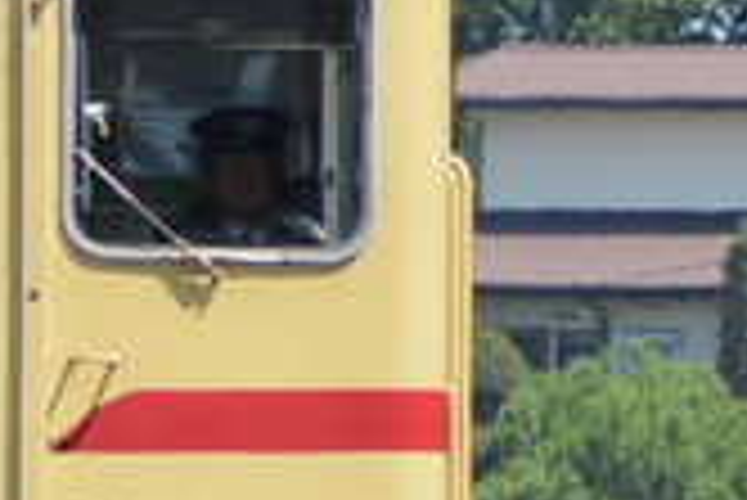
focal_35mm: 1742
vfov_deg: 0.8
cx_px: -184
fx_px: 36177
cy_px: 288
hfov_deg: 1.2
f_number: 5.6
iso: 160
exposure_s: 1/500
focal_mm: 105
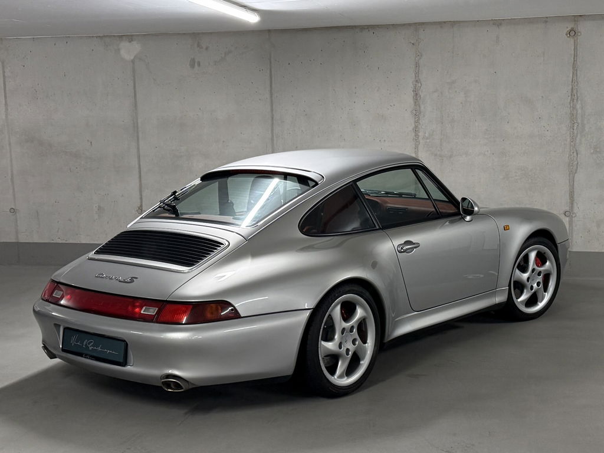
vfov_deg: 56.8
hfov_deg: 71.6
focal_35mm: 24
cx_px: 302
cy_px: 226
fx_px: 419
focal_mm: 6.76
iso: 250
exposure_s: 1/100
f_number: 1.78
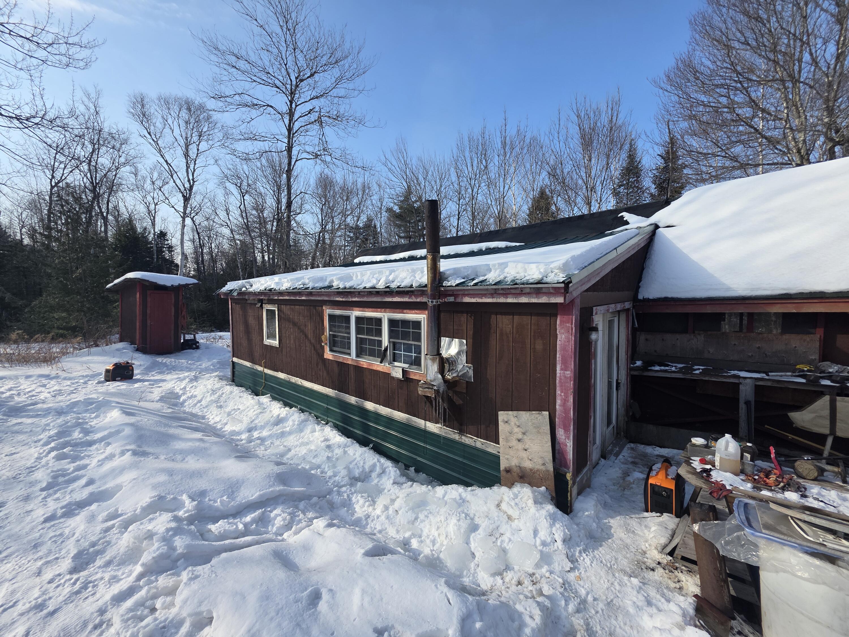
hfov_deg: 106.2
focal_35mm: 13
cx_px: 424
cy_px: 318
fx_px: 319
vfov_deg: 89.9
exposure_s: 1/1501
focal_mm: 2.2
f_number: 1.9
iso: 40
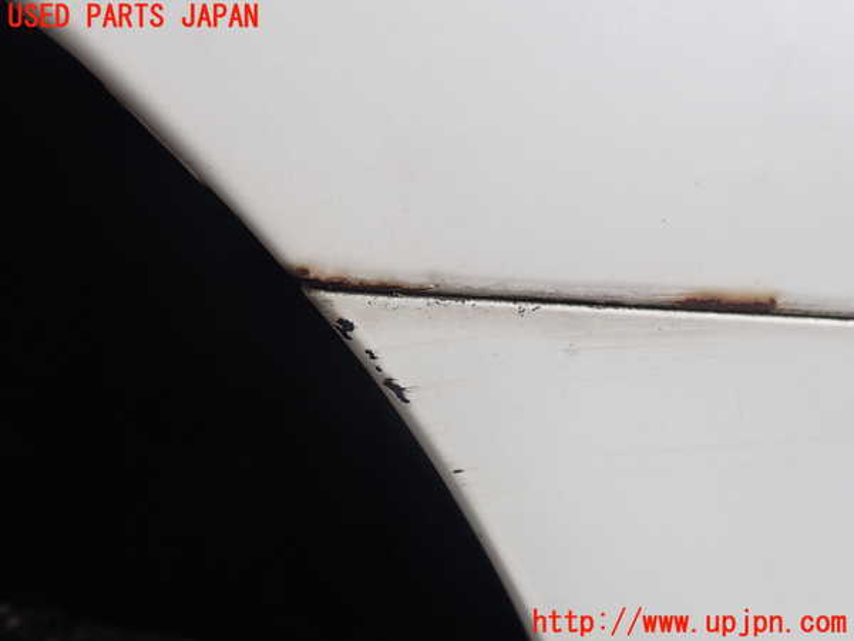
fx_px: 740
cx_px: 427
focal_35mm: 30
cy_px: 320
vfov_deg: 46.8
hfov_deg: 60.0
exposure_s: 1/250
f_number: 3.2
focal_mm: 5.4
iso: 100
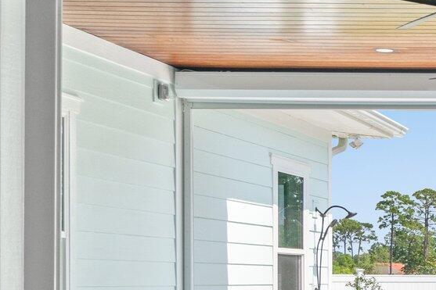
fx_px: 1136
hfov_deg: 18.5
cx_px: 708
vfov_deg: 14.4
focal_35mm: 94
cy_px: 279
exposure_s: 1/15
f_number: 8
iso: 400
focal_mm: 17
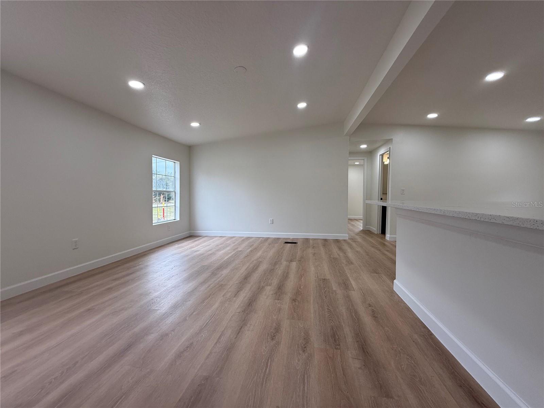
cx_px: 272
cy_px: 204
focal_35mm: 14
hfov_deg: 102.1
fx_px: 220
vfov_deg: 85.7
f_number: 2.2
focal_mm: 2.22
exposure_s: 1/120
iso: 80
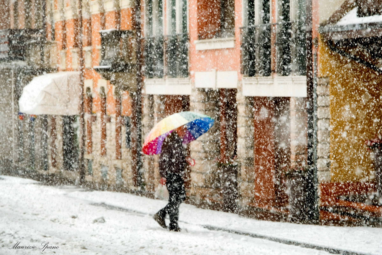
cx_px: 191
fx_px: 2154
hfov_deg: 10.1
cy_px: 128
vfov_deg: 6.8
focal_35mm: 203
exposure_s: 1/180
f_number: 8
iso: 200
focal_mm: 135
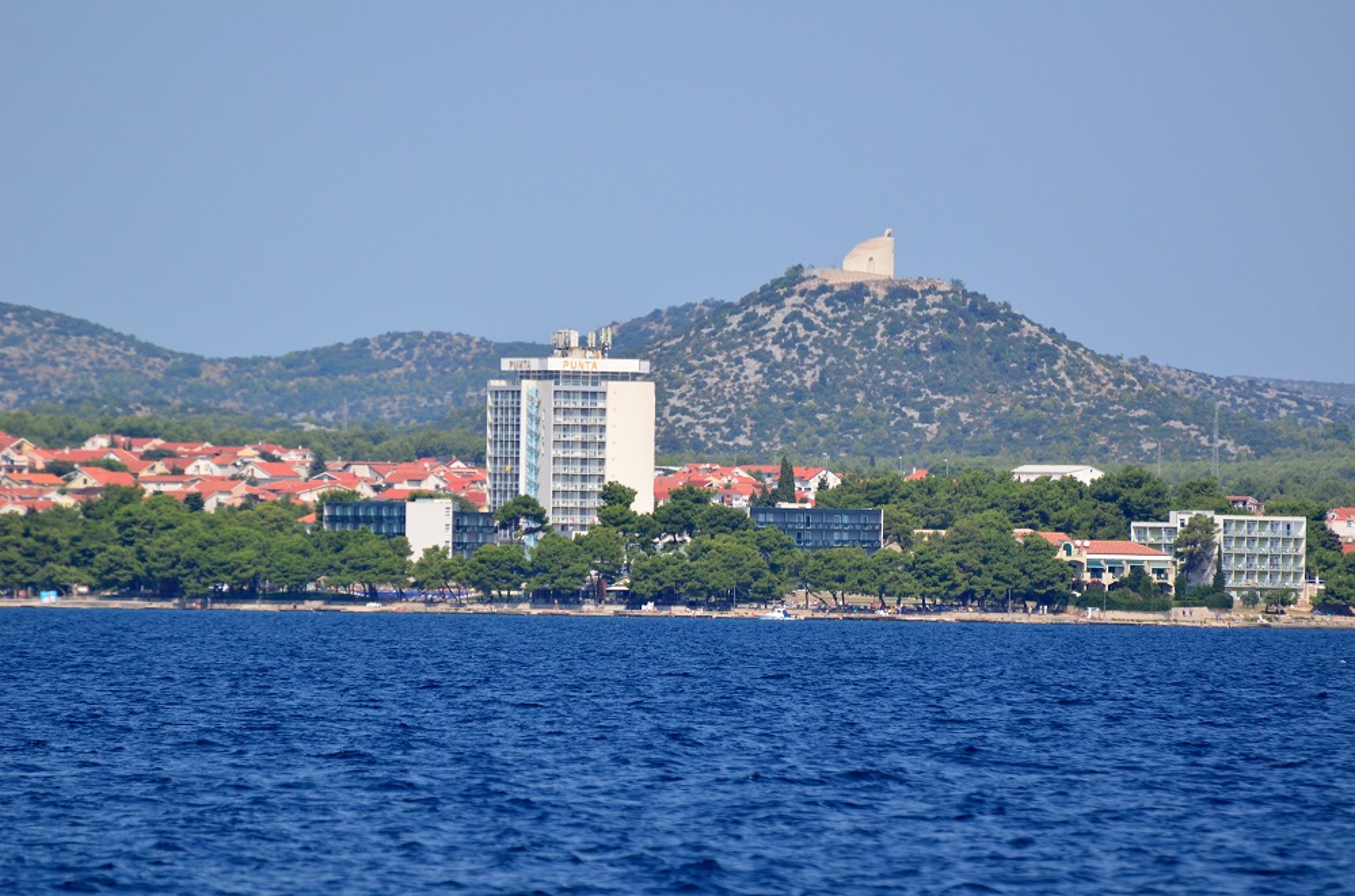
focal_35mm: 450
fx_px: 16897
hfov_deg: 4.6
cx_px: 678
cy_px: 448
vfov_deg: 3.0
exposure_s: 1/2000
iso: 400
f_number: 6.3
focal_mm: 300
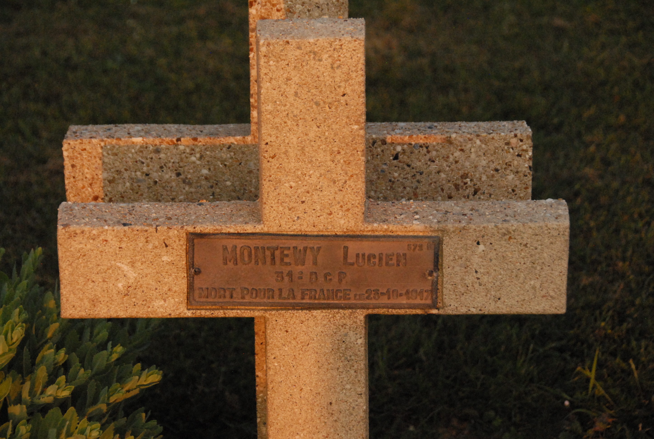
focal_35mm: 120
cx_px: 327
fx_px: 2184
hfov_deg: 17.0
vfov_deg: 11.5
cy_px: 220
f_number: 7.1
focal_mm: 80
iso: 1600
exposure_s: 1/1000
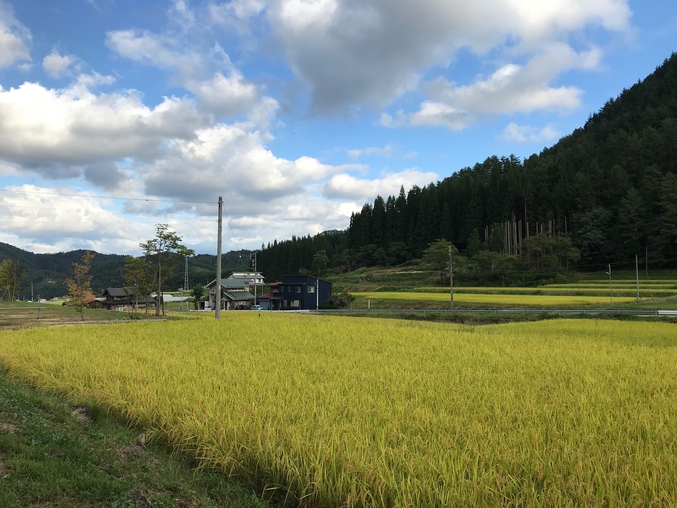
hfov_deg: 63.4
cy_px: 254
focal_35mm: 28
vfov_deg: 49.7
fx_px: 548
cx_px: 338
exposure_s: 1/1597
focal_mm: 3.99
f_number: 1.8
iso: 20
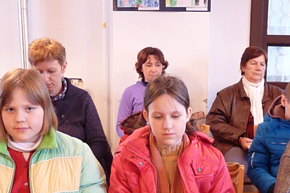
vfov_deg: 17.9
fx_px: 604
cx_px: 186
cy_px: 175
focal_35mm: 75
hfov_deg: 26.9
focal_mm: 7.4
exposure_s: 1/30
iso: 1000
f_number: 3
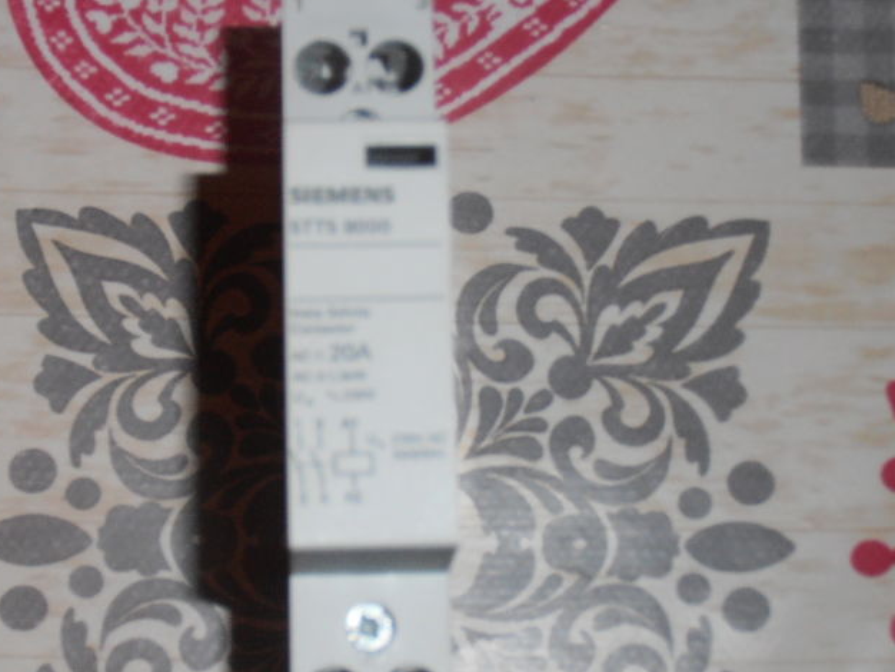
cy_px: 399
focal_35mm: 91
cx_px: 352
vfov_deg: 16.2
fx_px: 2354
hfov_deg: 21.5
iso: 125
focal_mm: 10.04
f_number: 4.5
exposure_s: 1/50
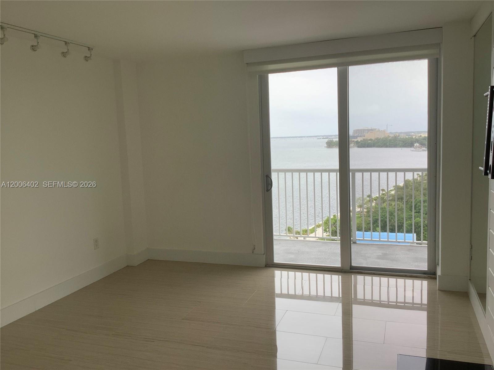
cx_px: 247
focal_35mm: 31
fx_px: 442
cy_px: 185
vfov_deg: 45.4
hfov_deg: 58.4
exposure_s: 1/124
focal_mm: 3.3
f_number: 2.4
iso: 25
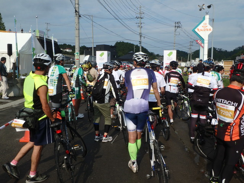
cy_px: 92
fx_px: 219
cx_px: 122
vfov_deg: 45.4
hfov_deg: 58.4
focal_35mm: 31
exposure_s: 1/400
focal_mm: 5.6
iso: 125
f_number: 7.9
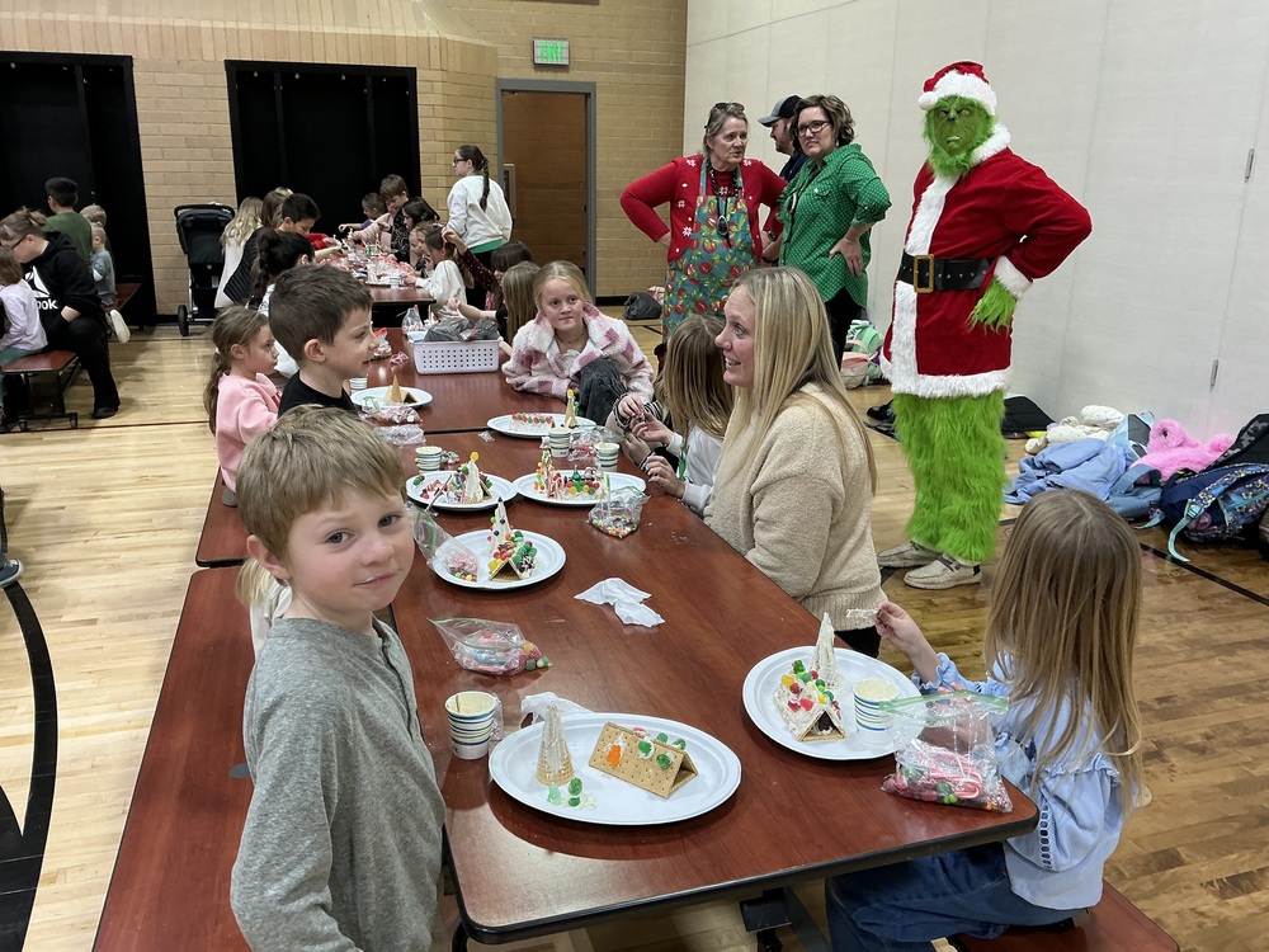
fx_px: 1026
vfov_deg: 49.7
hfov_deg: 63.4
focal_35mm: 28
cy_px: 476
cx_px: 634
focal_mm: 3
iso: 64
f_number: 1.8
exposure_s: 1/60
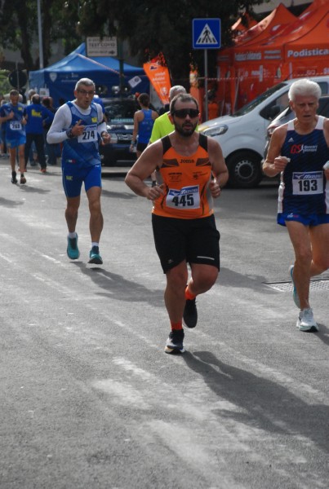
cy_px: 244
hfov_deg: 10.2
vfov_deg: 15.2
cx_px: 164
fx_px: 1841
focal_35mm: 135
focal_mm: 90
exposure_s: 1/1600
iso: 1000
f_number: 5.6
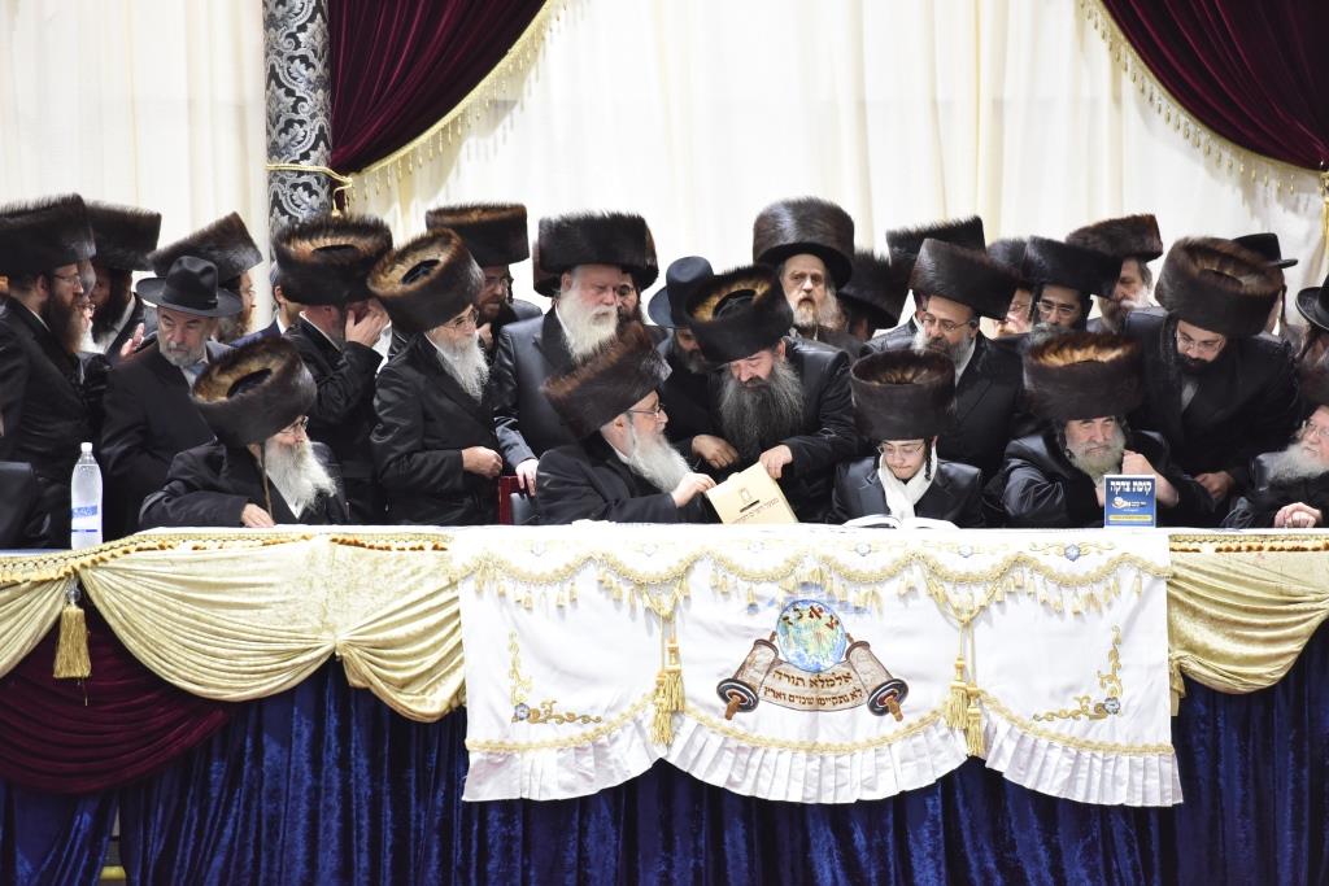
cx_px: 664
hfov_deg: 10.3
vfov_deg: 6.9
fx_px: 7384
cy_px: 443
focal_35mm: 200
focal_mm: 200
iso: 3200
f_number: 4.5
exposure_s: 1/125
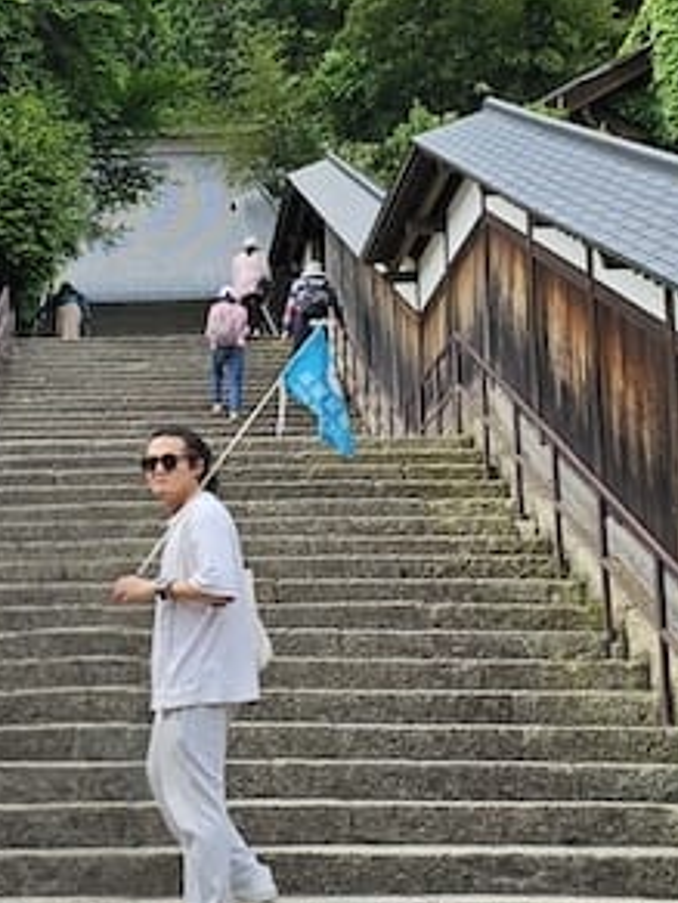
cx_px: 164
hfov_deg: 23.0
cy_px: 405
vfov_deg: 30.7
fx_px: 1645
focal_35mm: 63
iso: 12
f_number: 1.7
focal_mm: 6.3
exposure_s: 1/625
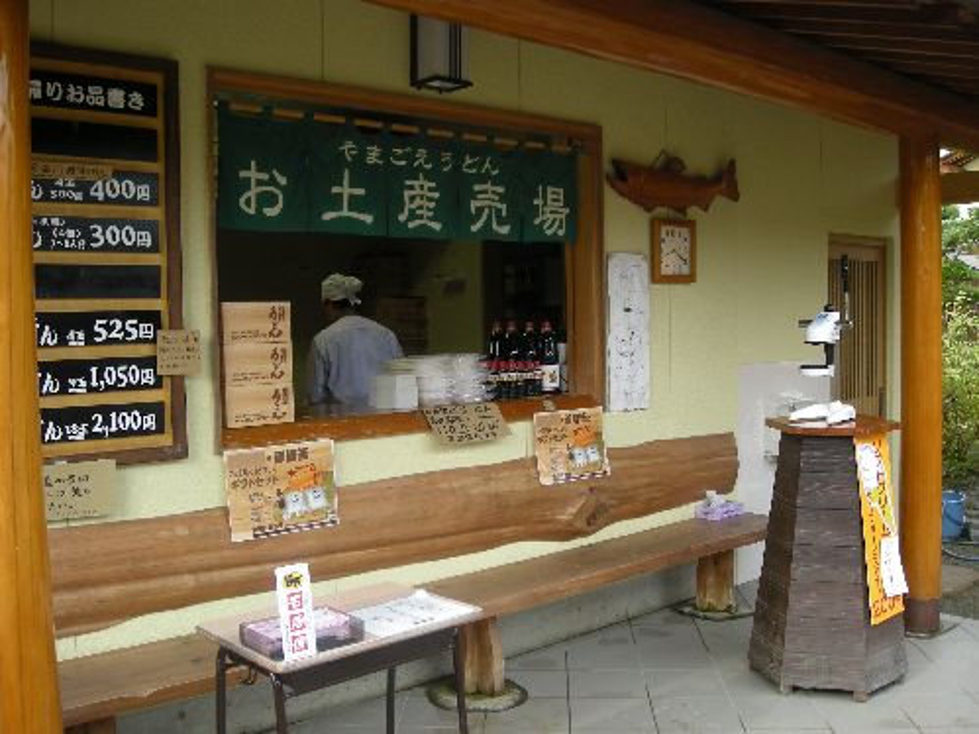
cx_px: 490
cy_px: 367
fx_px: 990
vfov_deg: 40.7
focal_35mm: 35
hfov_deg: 52.6
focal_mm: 5.7
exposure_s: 1/56.2
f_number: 2.8
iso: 50
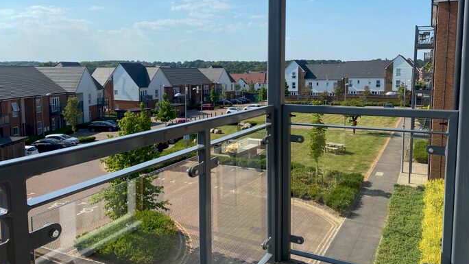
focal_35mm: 29
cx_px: 234
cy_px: 111
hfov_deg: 66.1
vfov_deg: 40.1
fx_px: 361
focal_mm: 4.25
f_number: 1.8
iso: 32
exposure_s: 1/3846
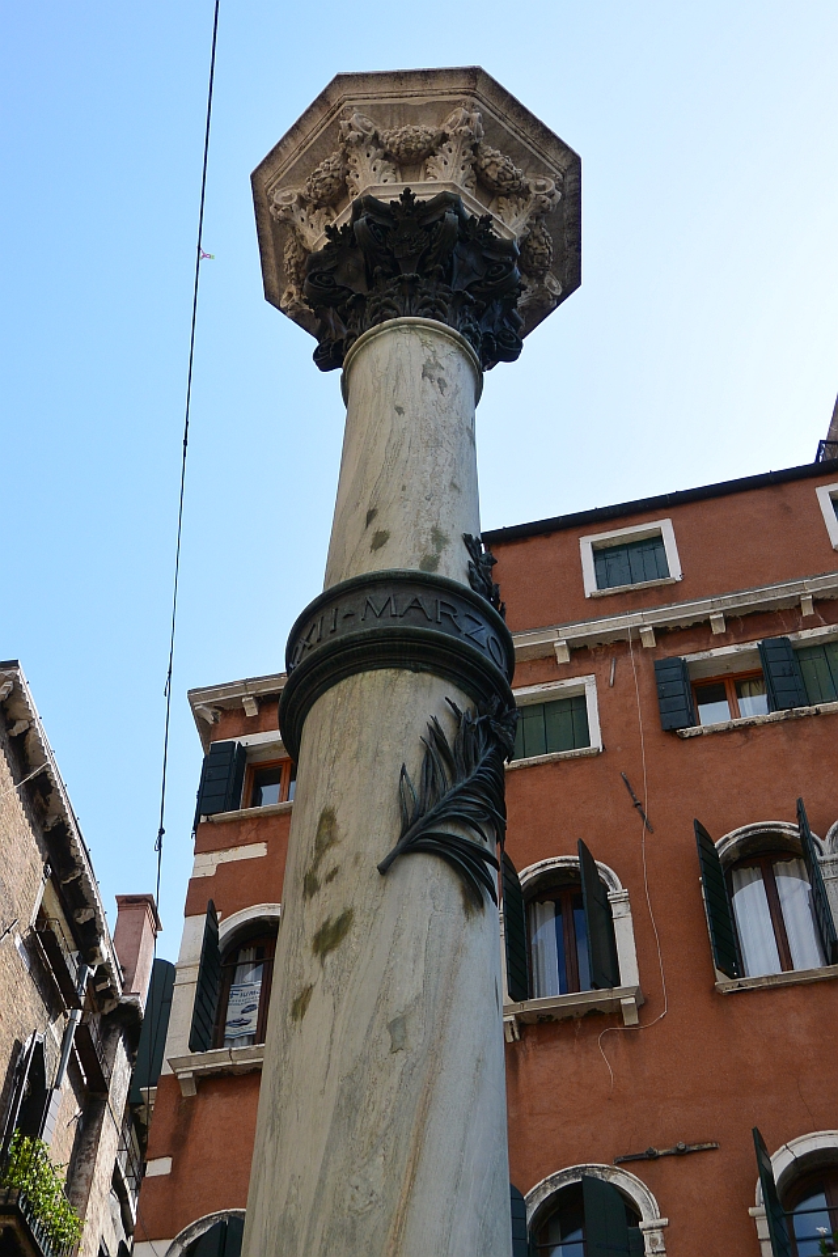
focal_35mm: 49
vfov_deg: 40.3
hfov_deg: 27.5
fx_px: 1711
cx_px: 419
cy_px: 628
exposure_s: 1/800
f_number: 5
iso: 160
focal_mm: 18.2
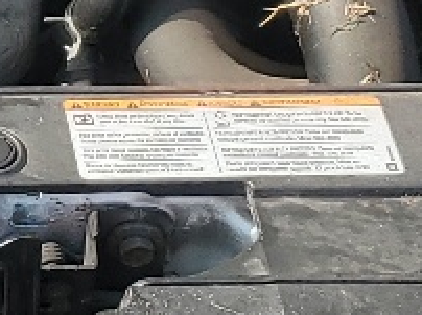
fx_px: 2508
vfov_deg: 7.1
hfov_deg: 9.5
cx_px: -119
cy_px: -171
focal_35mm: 206
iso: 50
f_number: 1.5
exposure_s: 1/2000
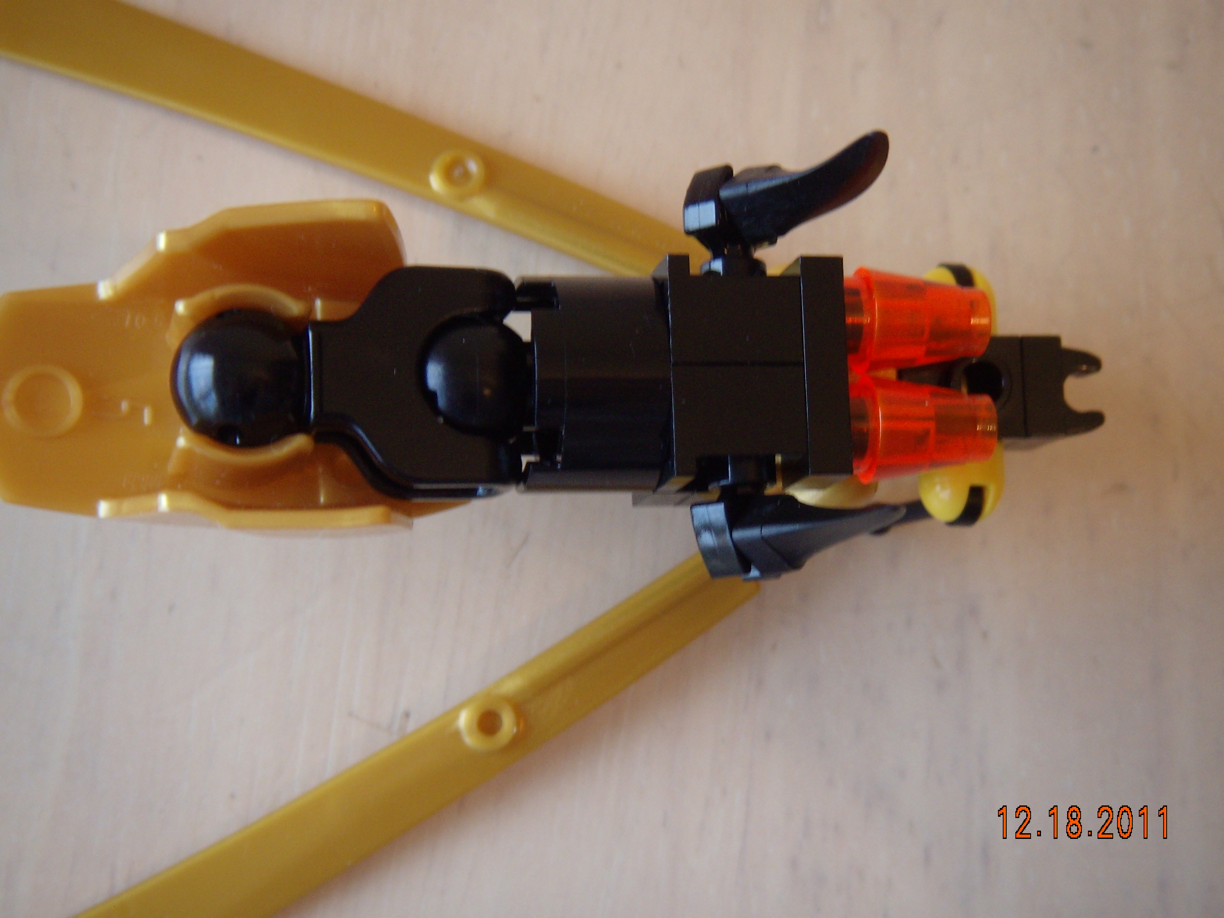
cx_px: 612
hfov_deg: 29.4
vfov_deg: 22.3
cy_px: 459
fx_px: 2334
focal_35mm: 66
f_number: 3.9
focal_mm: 11
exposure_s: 1/15.9
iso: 100
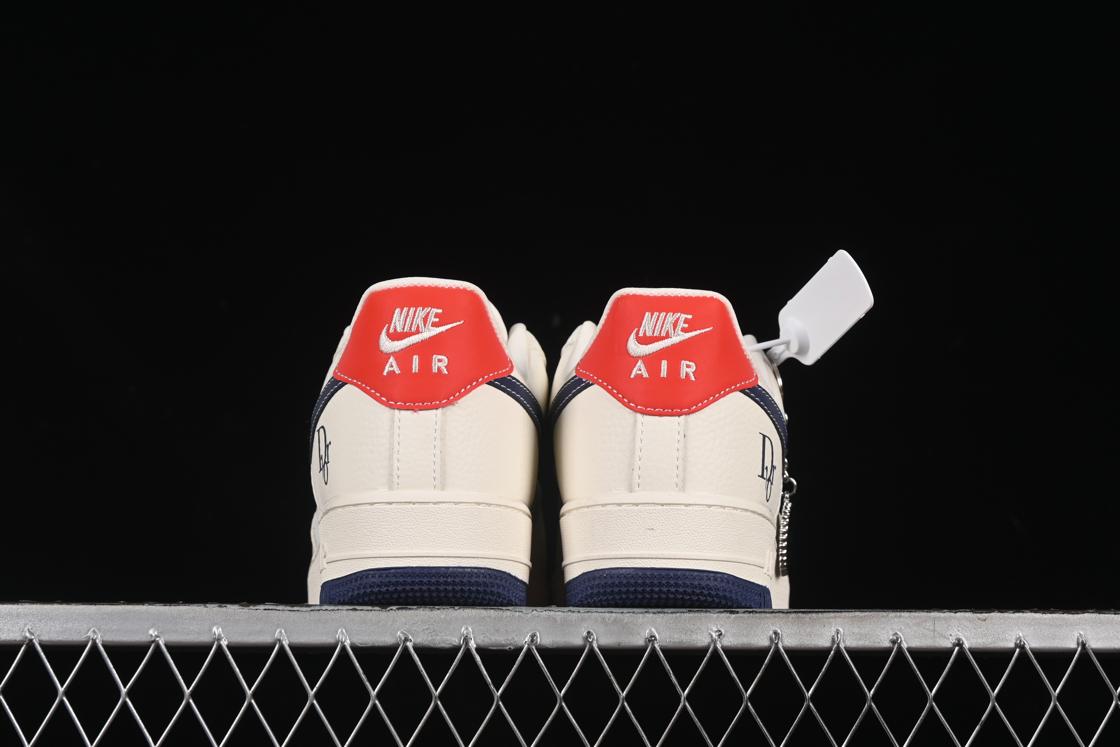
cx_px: 560
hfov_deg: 27.0
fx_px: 2333
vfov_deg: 18.2
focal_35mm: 75
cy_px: 374
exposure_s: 1/80
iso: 160
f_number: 8
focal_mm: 50
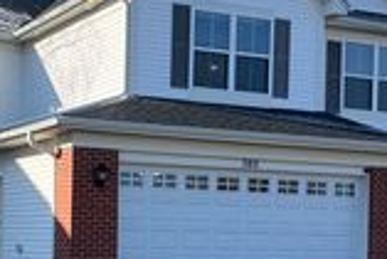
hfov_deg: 23.4
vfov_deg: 15.7
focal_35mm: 86
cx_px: 96
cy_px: 238
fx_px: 925
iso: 50
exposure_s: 1/2045
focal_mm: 5.7
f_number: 1.5
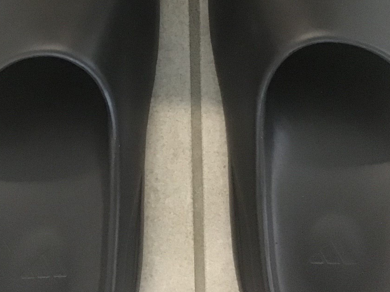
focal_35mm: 60
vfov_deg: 24.3
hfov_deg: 32.1
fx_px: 676
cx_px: 171
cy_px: 97
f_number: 2.4
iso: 800
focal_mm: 3.3
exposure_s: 1/17
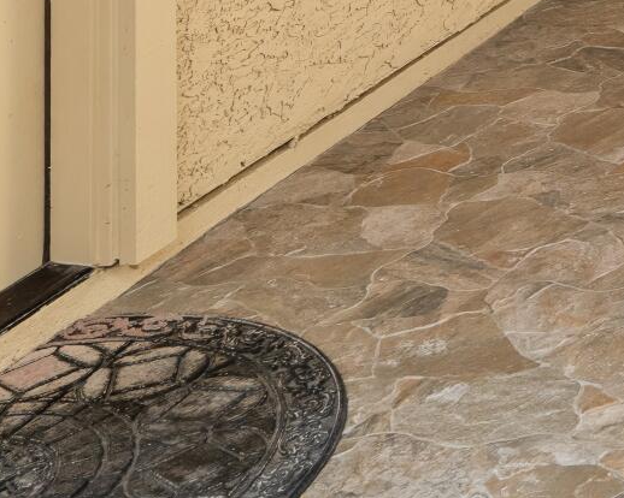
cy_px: -472
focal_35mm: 87
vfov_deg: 14.8
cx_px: 1302
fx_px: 1606
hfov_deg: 16.1
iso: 800
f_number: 8
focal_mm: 16
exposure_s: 1/100
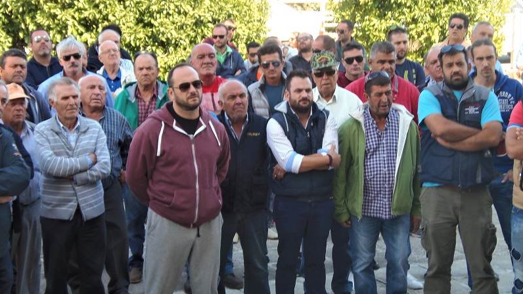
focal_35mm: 81
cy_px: 150
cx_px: 262
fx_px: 1123
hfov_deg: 26.2
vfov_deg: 14.9
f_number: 4.2
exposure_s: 1/60
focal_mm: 13.7
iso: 64
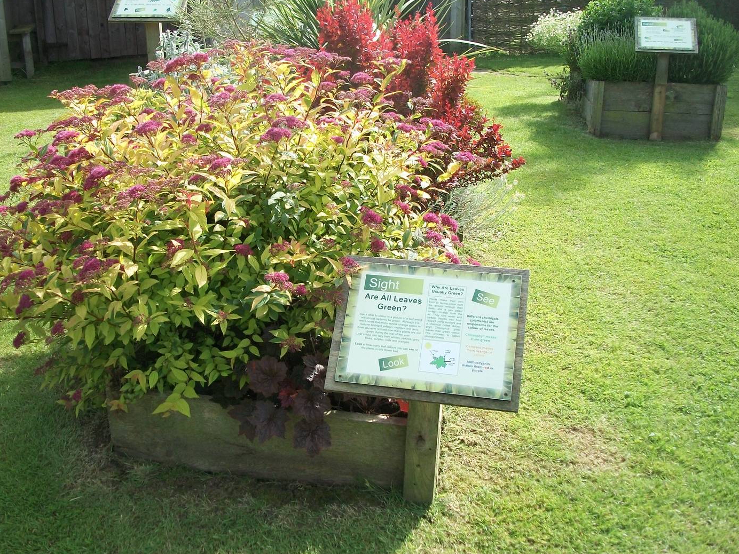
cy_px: 238
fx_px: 790
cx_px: 324
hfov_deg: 50.0
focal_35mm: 37
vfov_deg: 38.6
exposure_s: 1/400
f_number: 2.9
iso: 80
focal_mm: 5.7
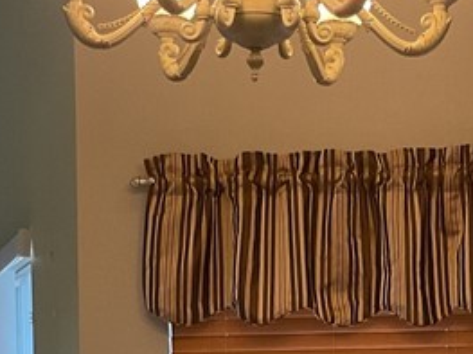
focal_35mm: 113
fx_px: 1543
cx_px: 214
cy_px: 431
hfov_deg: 17.4
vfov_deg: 12.8
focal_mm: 3
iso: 100
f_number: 1.8
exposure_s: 1/60
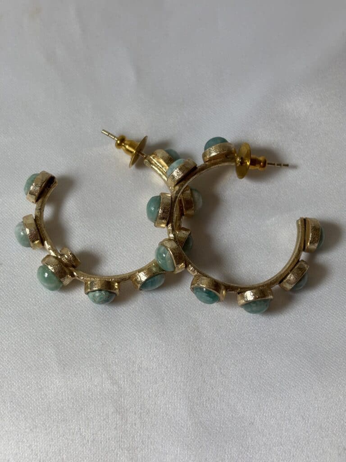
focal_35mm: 52
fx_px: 693
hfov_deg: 28.0
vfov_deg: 36.8
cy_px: 231
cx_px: 173
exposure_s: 1/303
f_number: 1.6
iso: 32
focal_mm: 5.96
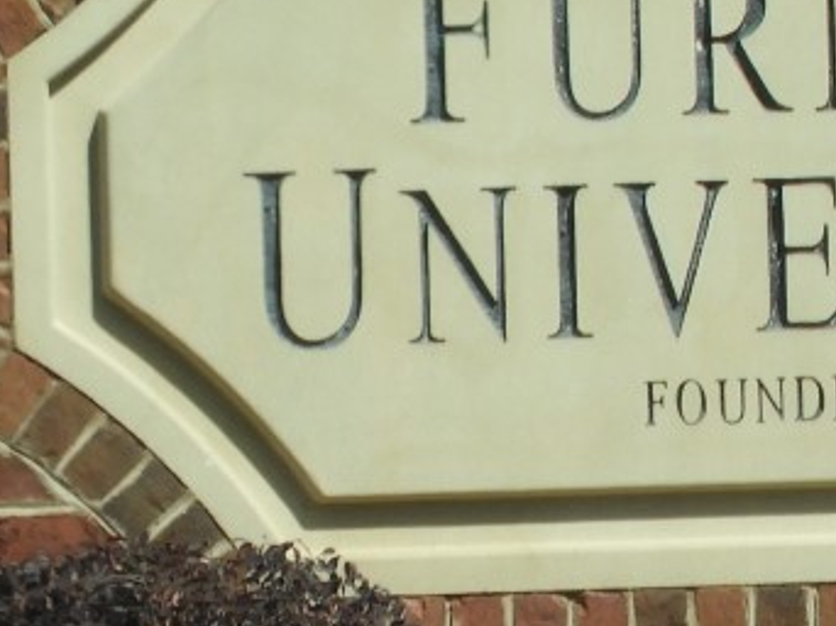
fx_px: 36587
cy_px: 54
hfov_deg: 1.3
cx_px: 922
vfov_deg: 1.0
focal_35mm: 1516
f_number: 5.6
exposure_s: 1/400
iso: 100
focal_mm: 64.5
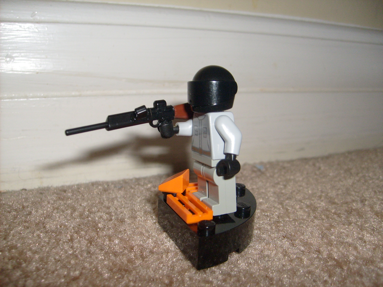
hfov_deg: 52.6
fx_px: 387
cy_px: 144
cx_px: 192
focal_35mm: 35
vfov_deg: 40.7
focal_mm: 5.8
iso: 100
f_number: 2.8
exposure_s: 1/45
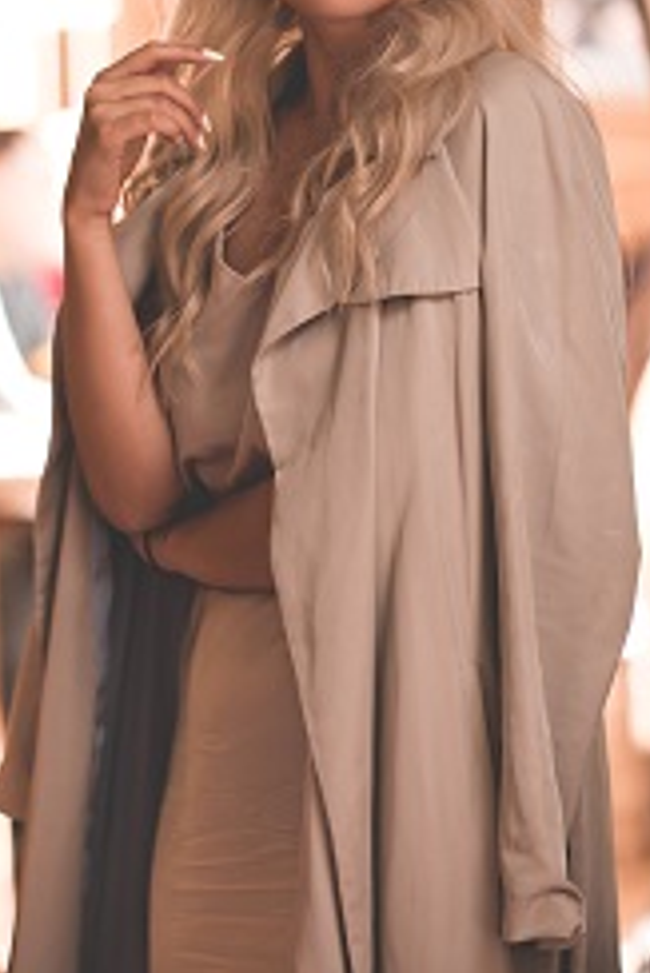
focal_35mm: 140
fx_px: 3786
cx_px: 389
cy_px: 279
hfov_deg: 9.8
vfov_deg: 14.6
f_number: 2
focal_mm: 85
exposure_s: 1/320
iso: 500
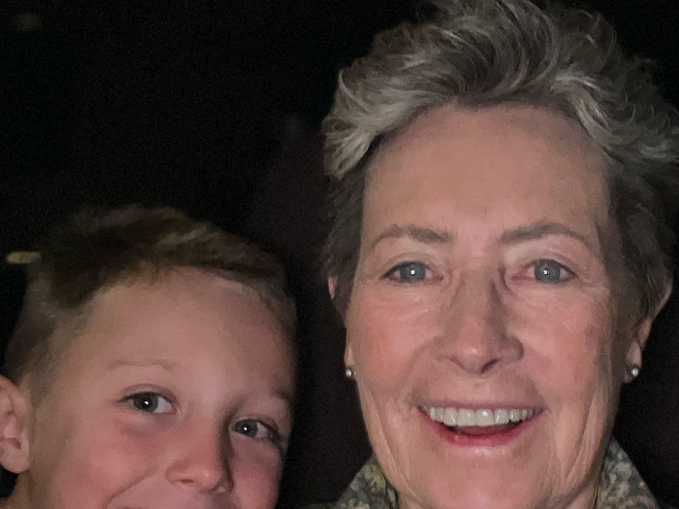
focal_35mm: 51
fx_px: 1000
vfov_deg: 28.2
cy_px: 375
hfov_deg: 36.7
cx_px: 502
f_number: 2.2
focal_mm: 2.71
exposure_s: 1/16
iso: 400
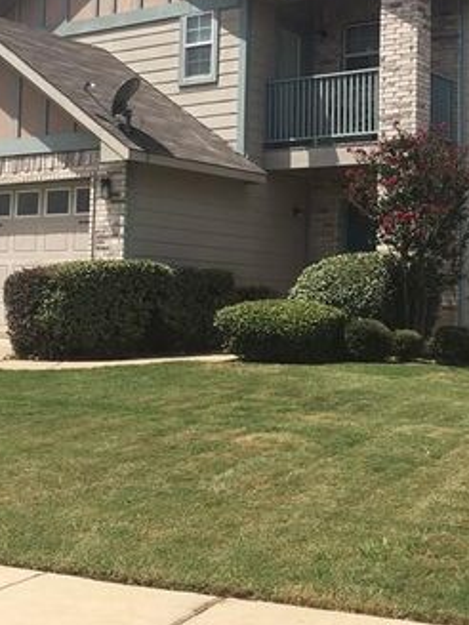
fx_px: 1066
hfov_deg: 24.7
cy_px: 209
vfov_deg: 32.4
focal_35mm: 59
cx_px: 294
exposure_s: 1/1876
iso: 25
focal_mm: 4.15
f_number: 2.2
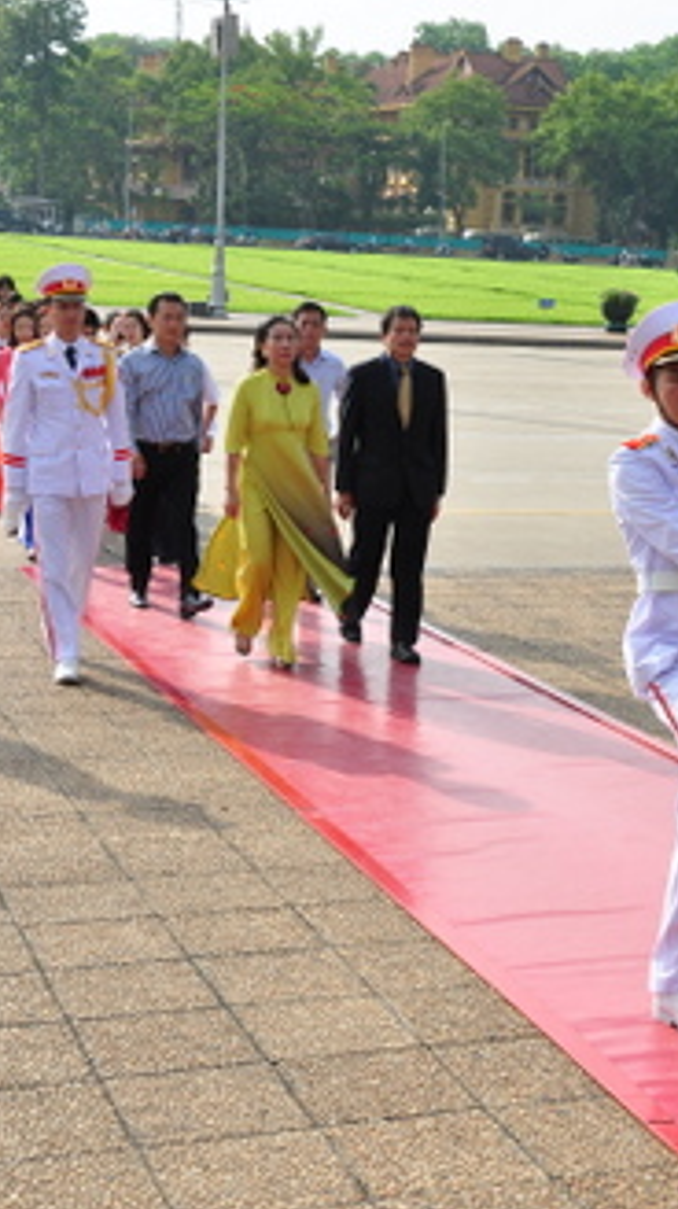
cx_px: 527
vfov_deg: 31.5
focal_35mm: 67
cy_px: 608
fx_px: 2146
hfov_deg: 17.8
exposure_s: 1/125
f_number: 13
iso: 200
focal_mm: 28
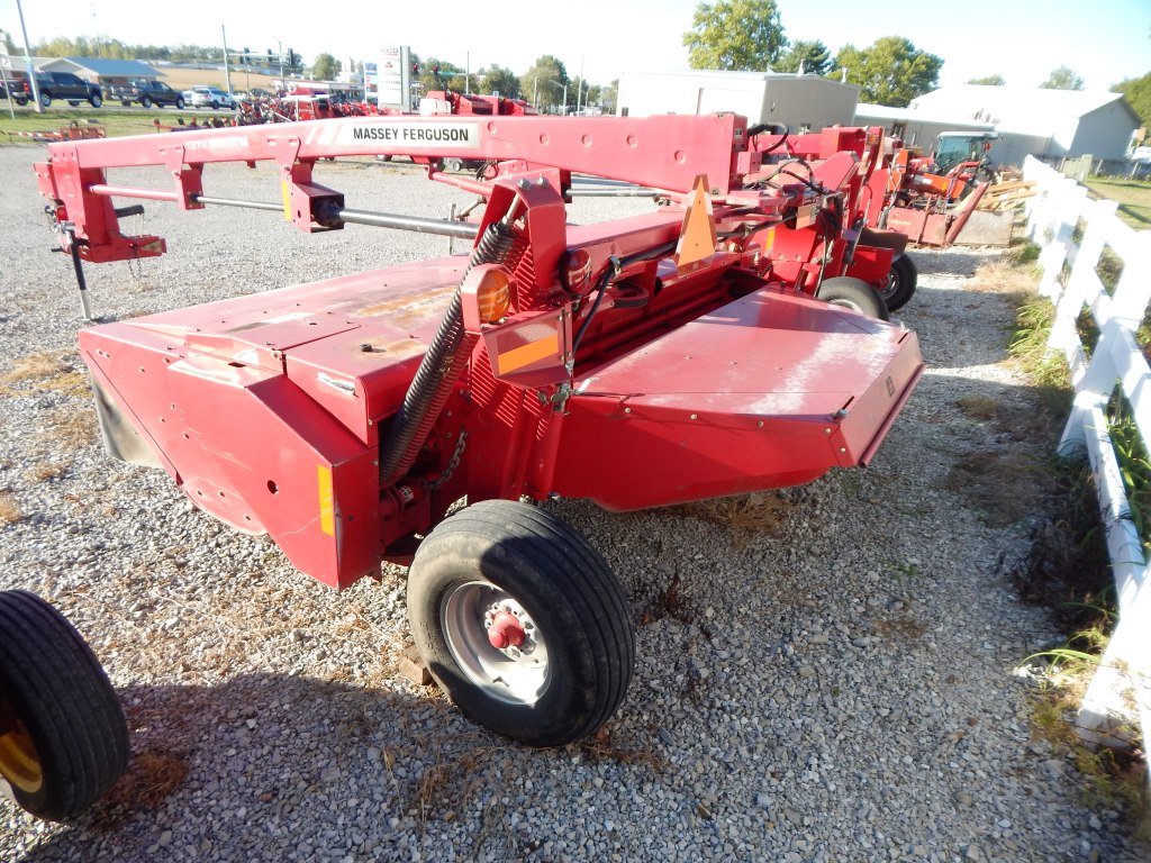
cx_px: 576
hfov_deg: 76.4
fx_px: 732
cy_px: 432
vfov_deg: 61.1
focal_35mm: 22
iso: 125
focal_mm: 4
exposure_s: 1/500
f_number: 3
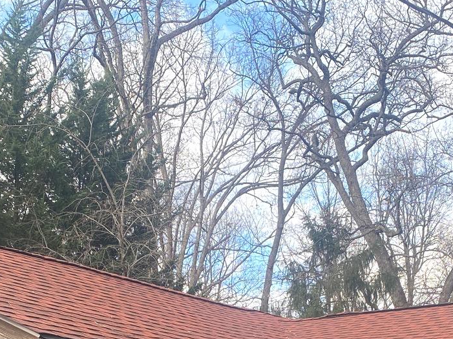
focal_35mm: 76
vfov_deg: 17.7
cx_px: 230
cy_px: 482
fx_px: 994
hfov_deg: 25.7
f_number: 1.8
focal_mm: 4.25
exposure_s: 1/451
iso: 32
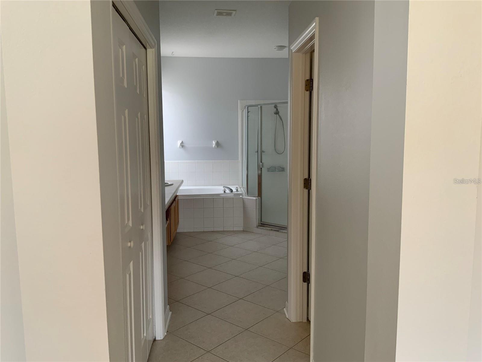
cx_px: 241
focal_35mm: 29
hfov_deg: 61.7
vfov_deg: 48.2
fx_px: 404
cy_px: 181
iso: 64
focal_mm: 3
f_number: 1.8
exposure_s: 1/120
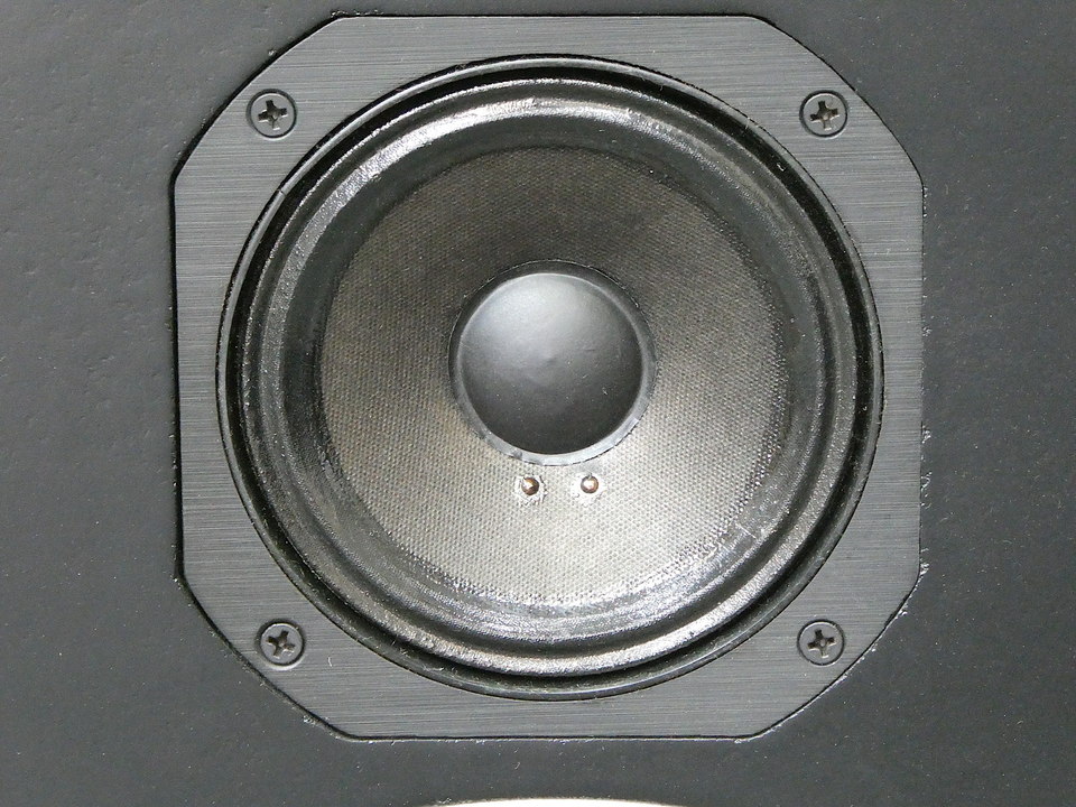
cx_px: 538
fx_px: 5751
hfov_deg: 10.7
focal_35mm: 185
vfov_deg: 8.0
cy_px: 404
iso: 1600
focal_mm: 33.2
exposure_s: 1/6
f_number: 5.6
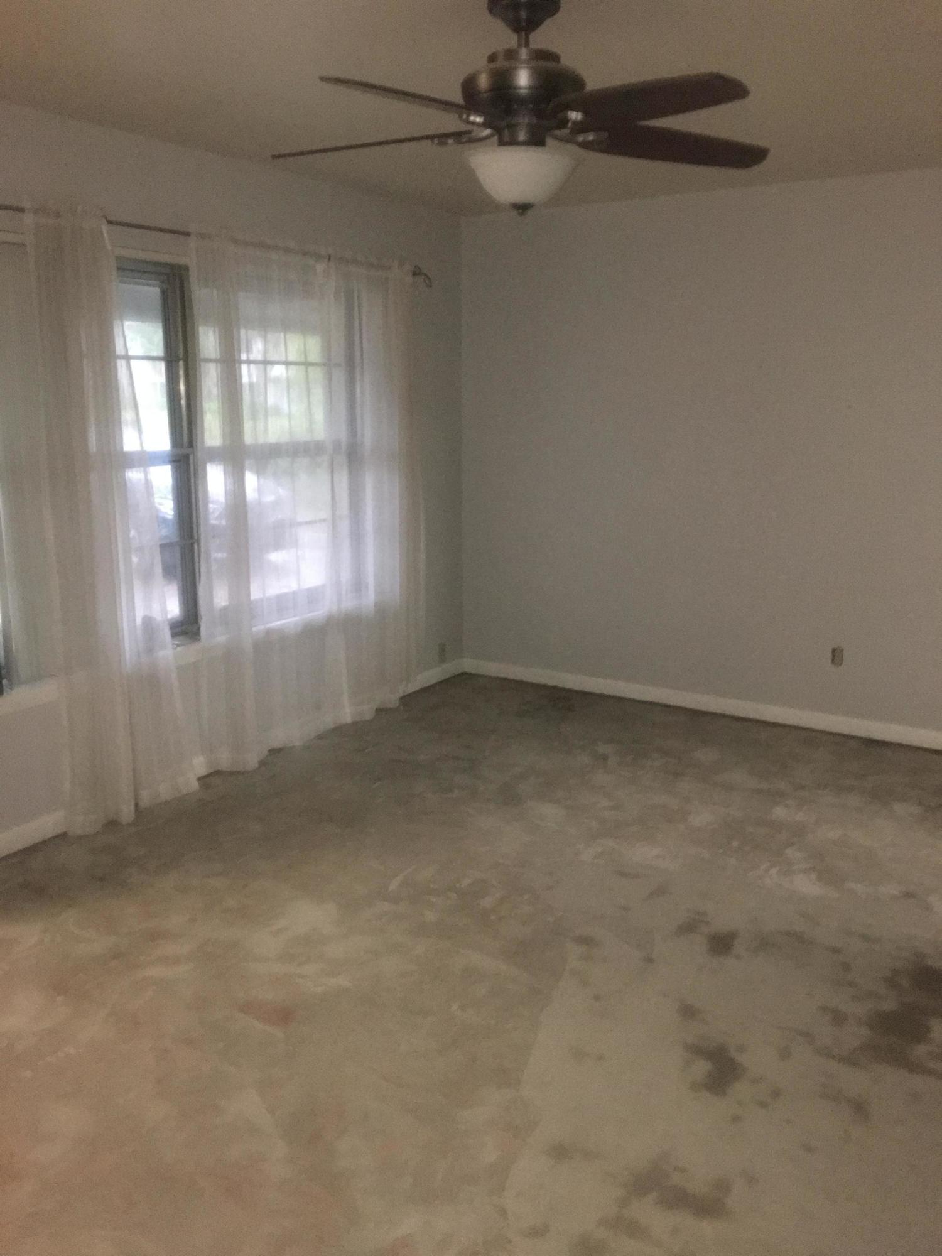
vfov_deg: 61.7
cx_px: 471
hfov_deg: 48.2
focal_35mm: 29
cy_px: 628
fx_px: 1052
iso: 250
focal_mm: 4.15
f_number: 2.2
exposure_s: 1/16
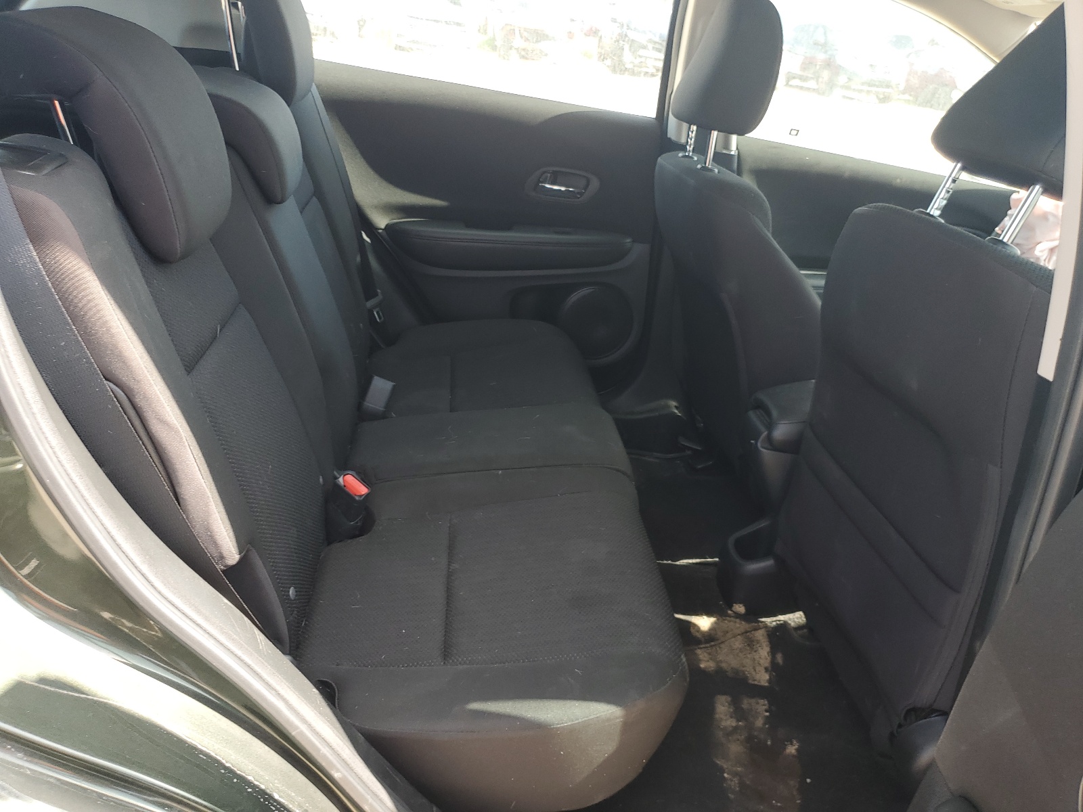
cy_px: 406
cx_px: 542
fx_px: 813
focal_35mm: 26
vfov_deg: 53.1
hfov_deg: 67.3
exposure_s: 1/204
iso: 50
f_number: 1.5
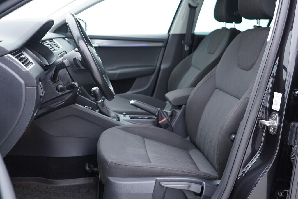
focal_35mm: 36
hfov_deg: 53.1
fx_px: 298
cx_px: 149
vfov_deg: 36.9
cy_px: 100
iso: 320
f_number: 2.8
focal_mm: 24
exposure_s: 1/40
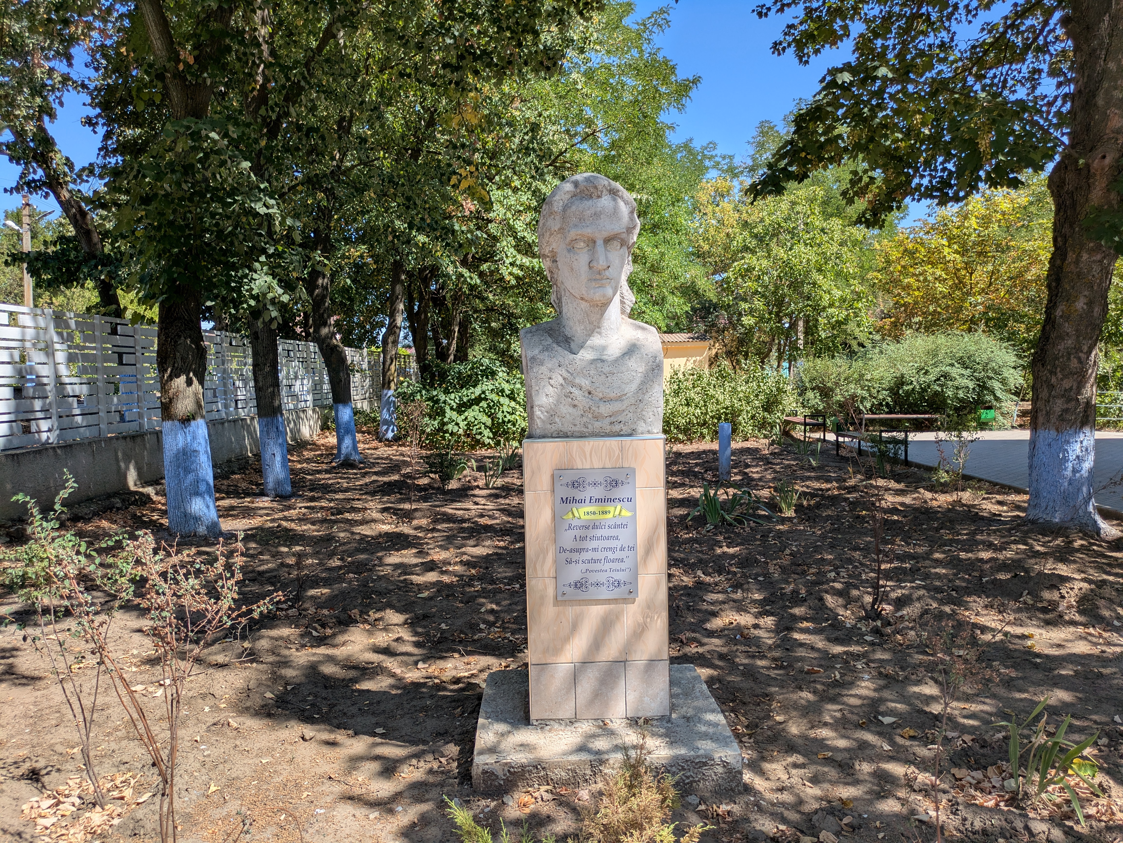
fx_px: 811
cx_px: 562
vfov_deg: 54.9
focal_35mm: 25
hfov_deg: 69.4
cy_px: 422
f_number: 1.89
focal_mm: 5.43
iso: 48
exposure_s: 1/1147
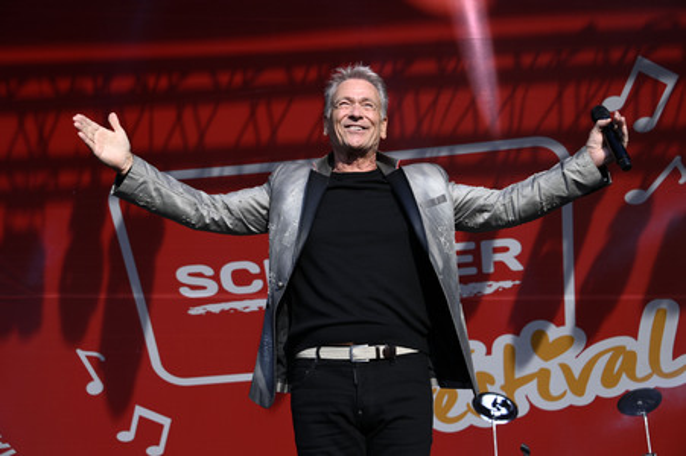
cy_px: 228
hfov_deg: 34.5
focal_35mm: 58
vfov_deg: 23.3
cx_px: 343
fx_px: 1104
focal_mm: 58
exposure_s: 1/200
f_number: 5.6
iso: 400
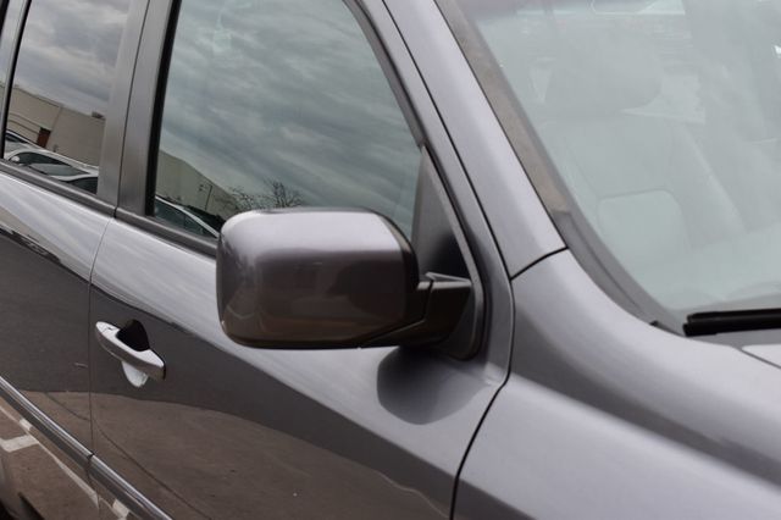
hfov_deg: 35.1
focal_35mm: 57
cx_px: 390
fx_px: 1236
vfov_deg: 23.8
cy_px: 260
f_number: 8
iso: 400
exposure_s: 1/80
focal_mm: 38
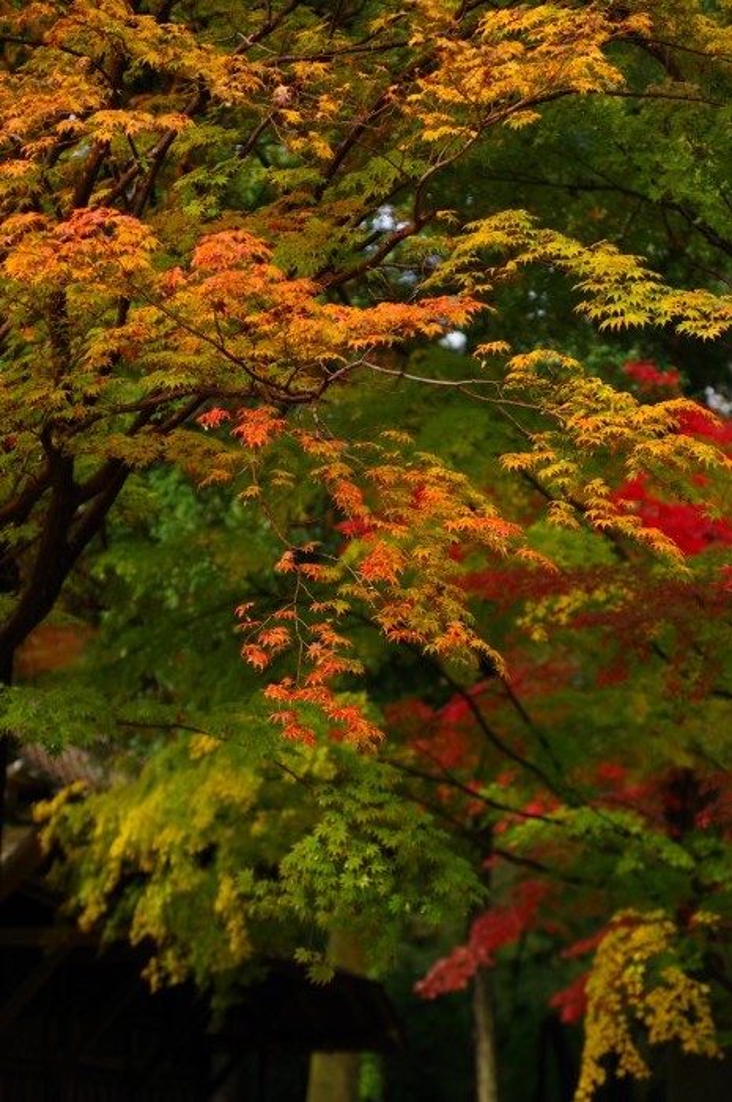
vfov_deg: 18.2
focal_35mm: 112
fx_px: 3439
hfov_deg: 12.1
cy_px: 551
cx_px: 366
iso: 200
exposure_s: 1/640
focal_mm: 75
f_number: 2.8
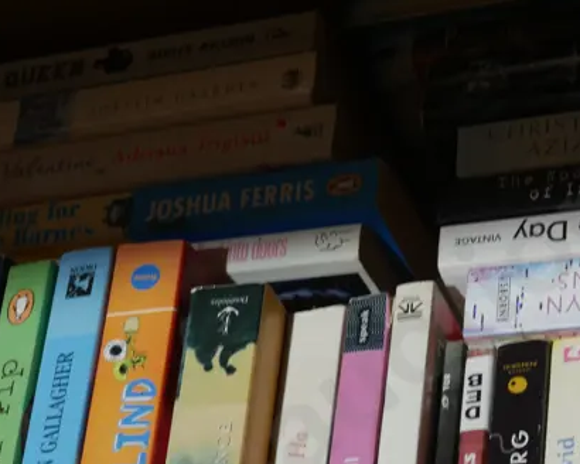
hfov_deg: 16.4
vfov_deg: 13.1
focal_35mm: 117
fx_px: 2008
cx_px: 369
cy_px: 385
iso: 400
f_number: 5.6
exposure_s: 1/60
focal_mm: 24
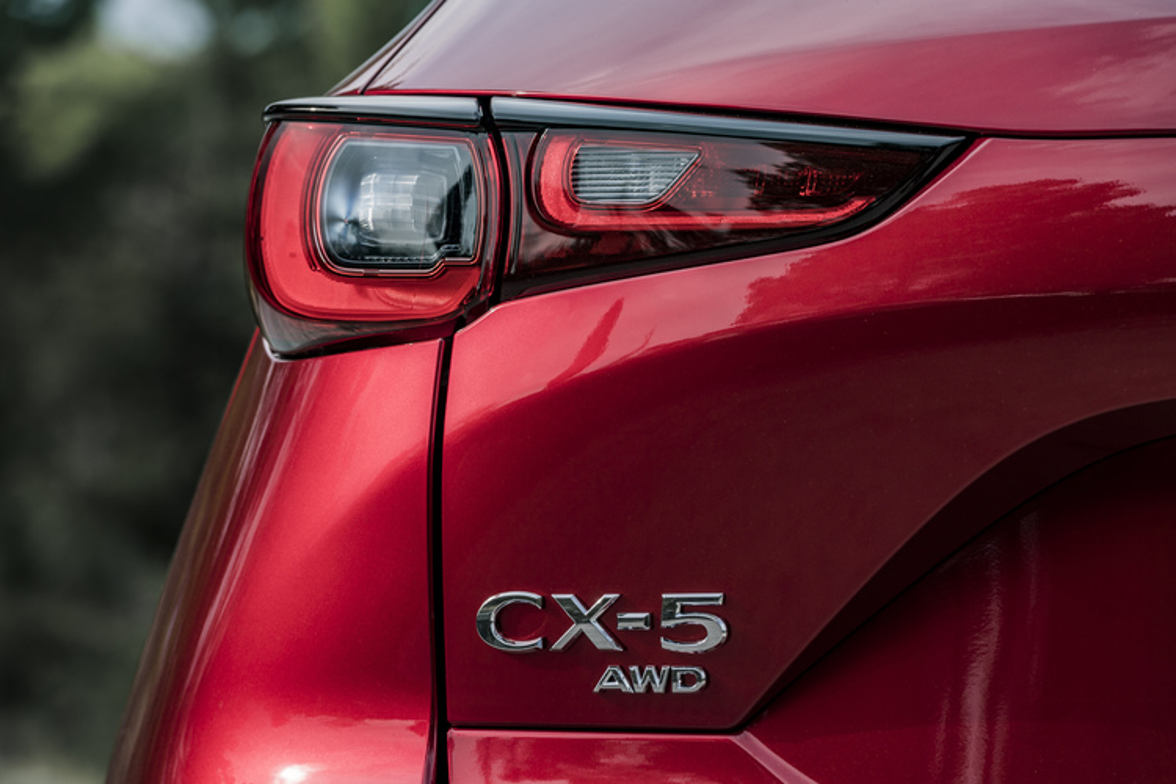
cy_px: 392
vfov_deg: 7.2
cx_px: 588
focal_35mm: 190
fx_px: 6206
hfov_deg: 10.8
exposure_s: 1/60
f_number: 9
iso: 100
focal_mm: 190
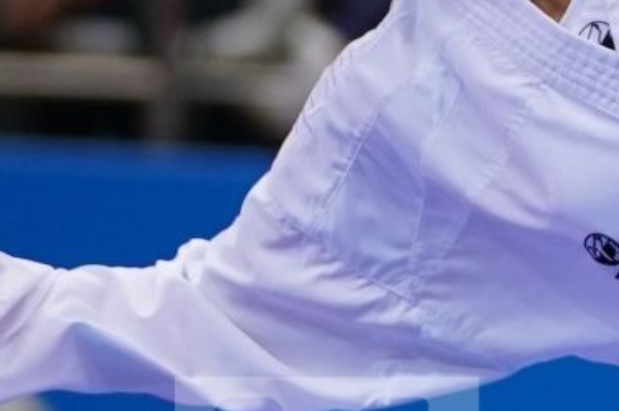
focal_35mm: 1155
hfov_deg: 1.8
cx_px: 1434
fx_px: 19842
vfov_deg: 1.2
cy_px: -54
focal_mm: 162
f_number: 2.8
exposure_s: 1/1000
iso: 1000
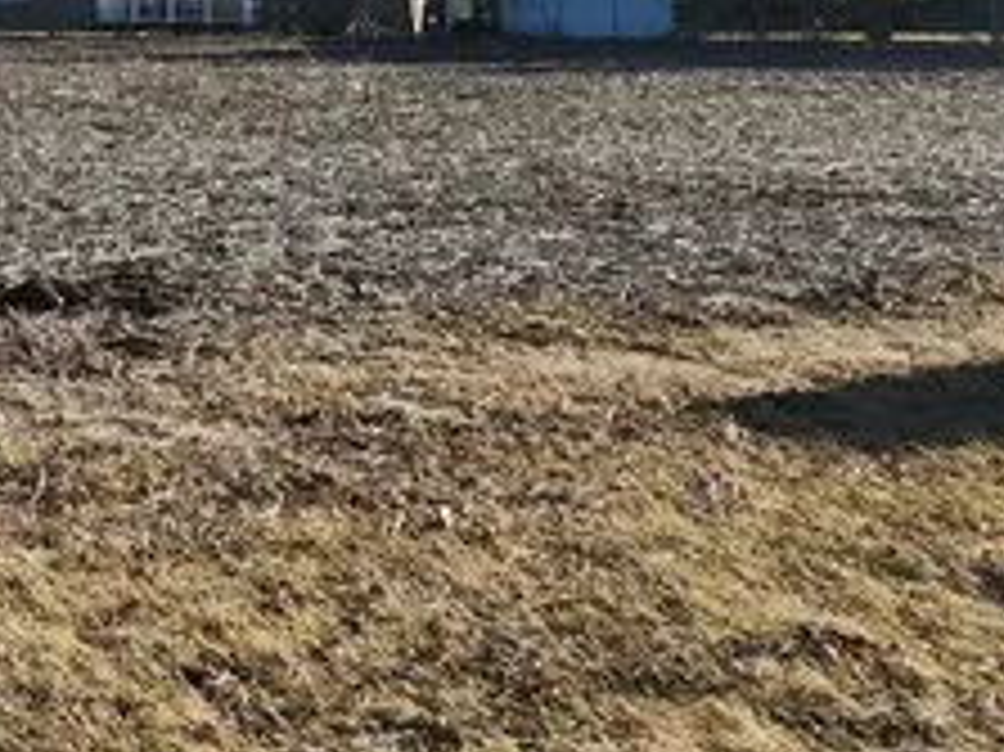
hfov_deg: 24.7
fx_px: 1913
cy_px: -77
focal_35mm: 66
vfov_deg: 21.1
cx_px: -374
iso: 12
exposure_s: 1/892
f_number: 1.8
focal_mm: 6.4
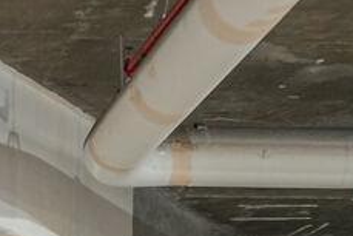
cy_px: 555
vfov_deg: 7.2
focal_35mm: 181
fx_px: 1776
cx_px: -174
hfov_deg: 10.9
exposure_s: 1/25
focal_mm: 24
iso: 800
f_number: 2.8
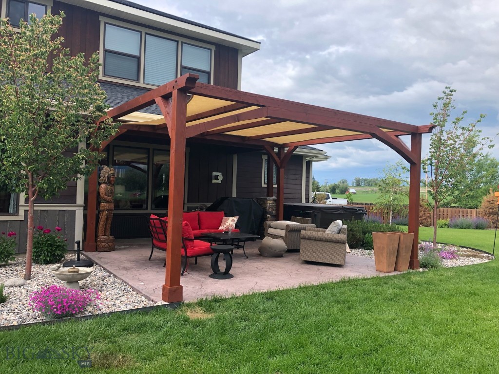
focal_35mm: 28
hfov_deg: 63.4
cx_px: 250
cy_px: 187
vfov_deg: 49.7
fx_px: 404
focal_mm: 4
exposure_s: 1/750
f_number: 1.8
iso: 20
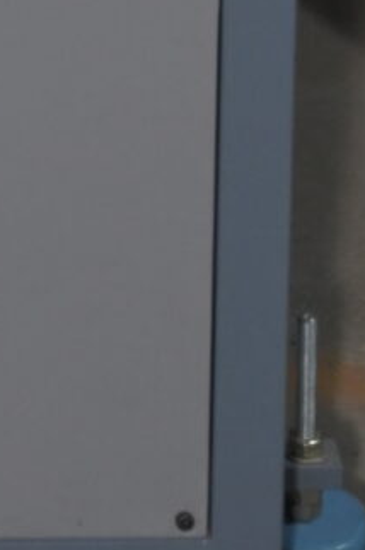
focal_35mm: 286
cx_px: -591
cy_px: -786
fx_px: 4359
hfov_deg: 4.6
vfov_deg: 6.8
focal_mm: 36
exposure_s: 1/160
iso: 1600
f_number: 4
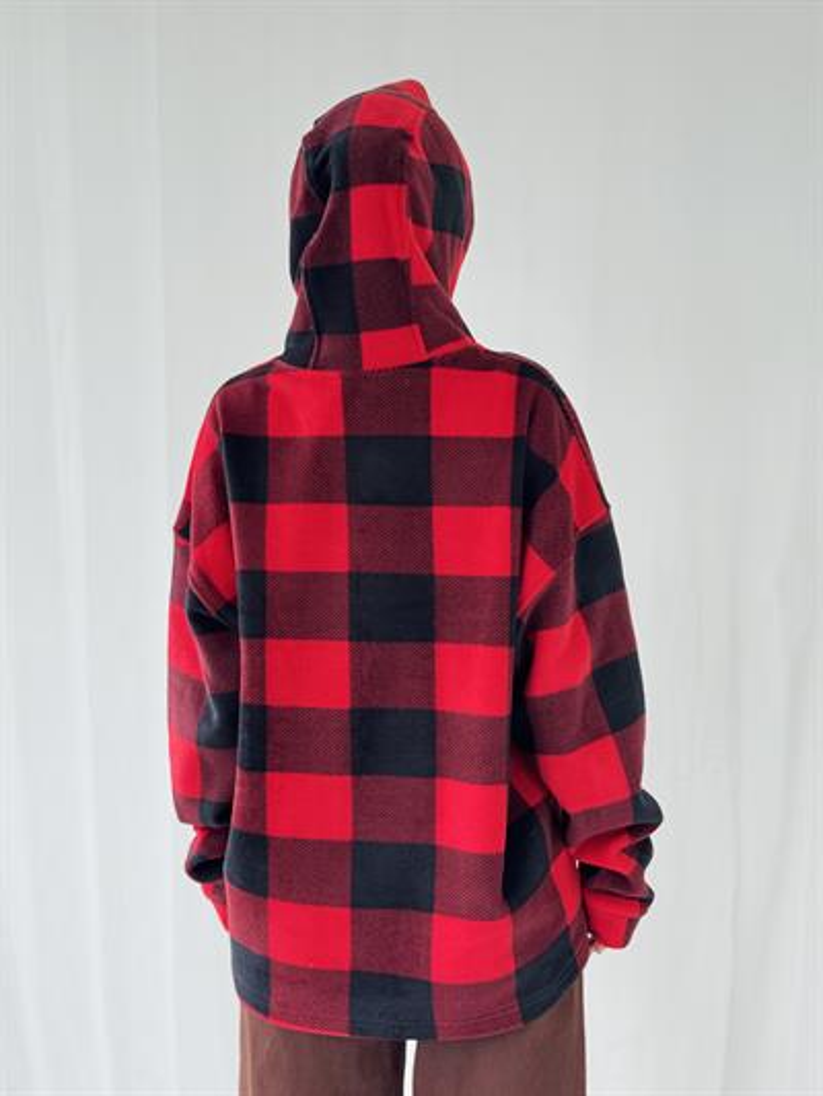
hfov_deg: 30.3
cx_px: 412
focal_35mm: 48
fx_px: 1521
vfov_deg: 39.6
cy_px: 548
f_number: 1.78
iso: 50
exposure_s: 1/175
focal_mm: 6.76
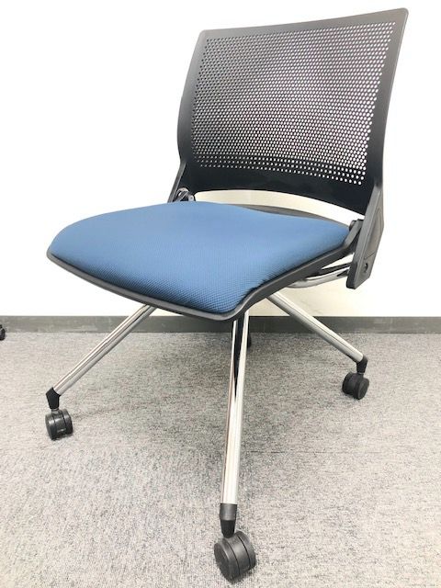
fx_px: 476
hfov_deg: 49.7
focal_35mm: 28
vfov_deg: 63.4
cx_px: 220
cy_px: 294
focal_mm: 4
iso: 64
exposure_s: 1/15
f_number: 1.8
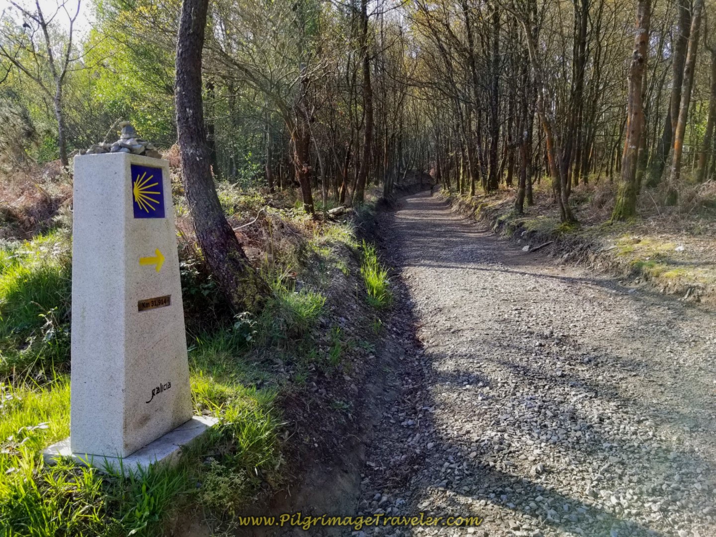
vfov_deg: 53.1
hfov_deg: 67.3
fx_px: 538
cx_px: 358
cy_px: 268
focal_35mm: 26
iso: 50
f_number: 1.7
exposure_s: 1/522
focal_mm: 4.3
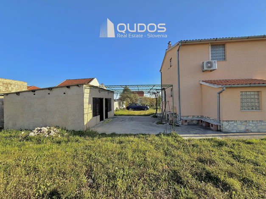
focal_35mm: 14
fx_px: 108
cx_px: 133
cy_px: 100
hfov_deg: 102.1
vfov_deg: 85.7
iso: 50
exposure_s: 1/1087
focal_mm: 2.22
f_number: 2.2
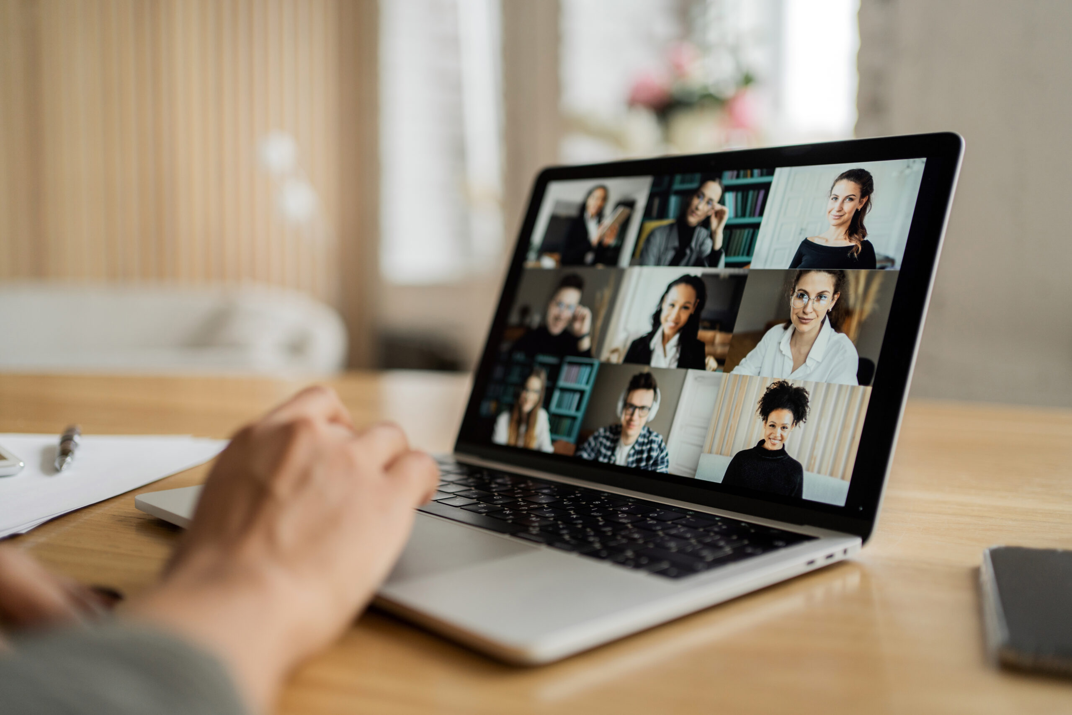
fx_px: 1042
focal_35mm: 35
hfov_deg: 54.4
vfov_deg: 37.9
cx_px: 536
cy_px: 358
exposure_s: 1/160
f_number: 1.8
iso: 160
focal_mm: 35
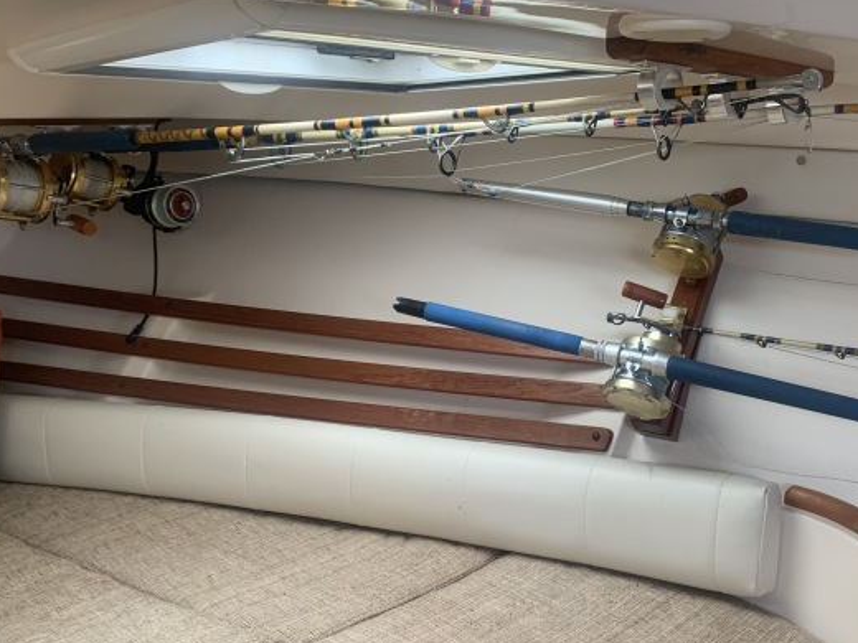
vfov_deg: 35.9
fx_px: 991
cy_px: 356
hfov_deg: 46.4
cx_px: 535
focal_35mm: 40
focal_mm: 4.25
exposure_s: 1/60
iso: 125
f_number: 1.8
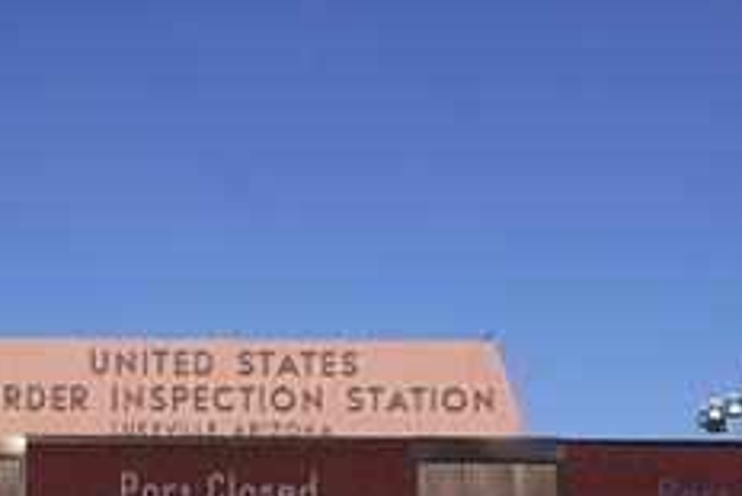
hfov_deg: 20.7
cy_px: 664
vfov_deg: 13.4
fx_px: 2021
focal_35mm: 98
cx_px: 265
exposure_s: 1/2500
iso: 400
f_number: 5.6
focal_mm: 35
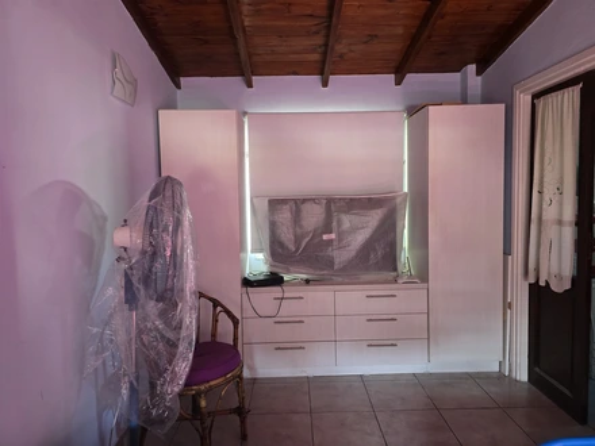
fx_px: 395
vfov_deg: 58.9
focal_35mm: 23
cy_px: 223
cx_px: 298
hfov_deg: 73.9
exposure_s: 1/60
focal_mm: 6.3
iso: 800
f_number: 1.7
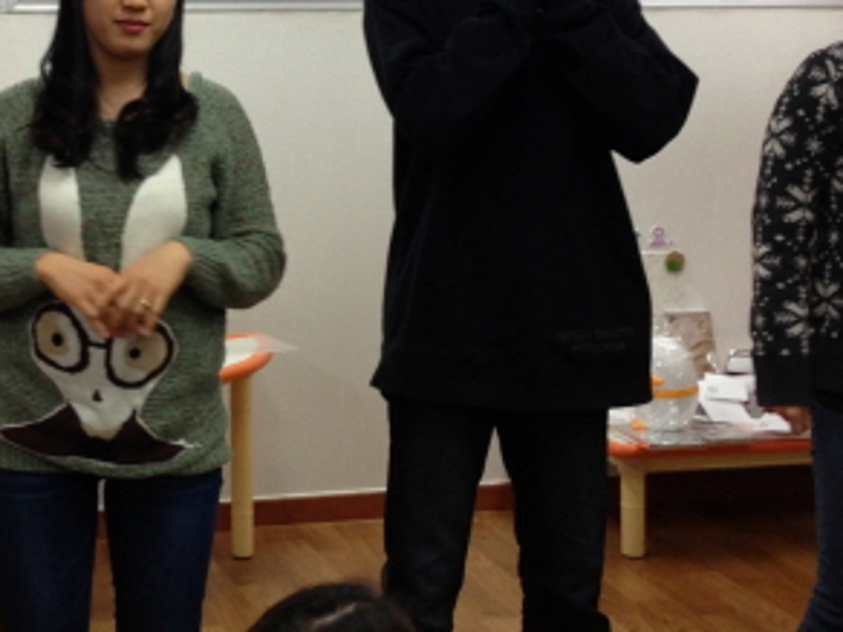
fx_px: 1924
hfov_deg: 24.4
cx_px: 211
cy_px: 1
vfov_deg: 18.2
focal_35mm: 79
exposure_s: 1/20
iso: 64
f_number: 2.4
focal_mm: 4.13
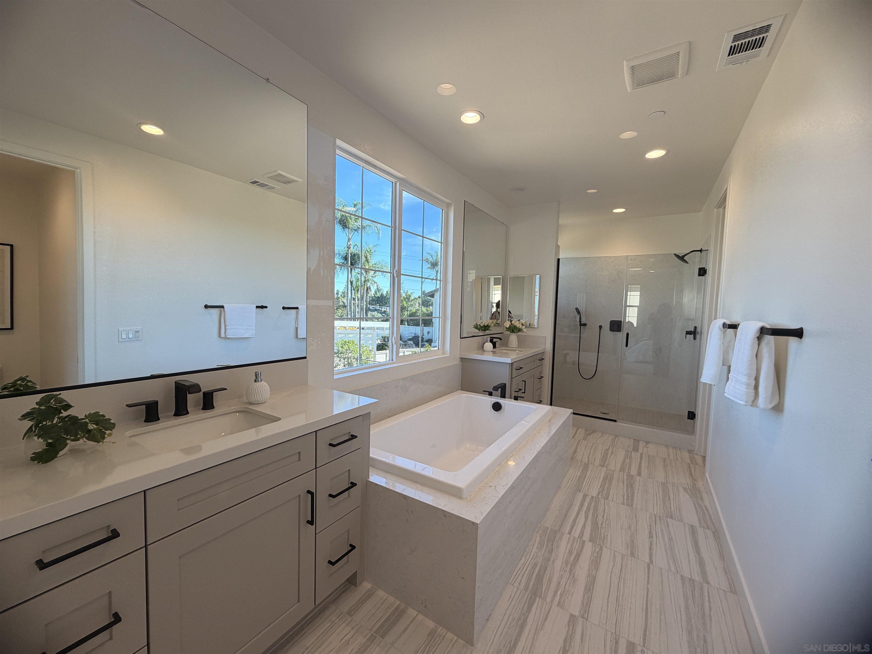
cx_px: 436
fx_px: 353
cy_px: 327
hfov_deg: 102.1
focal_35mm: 14
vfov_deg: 85.7
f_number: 2.2
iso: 64
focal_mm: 2.22
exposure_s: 1/121
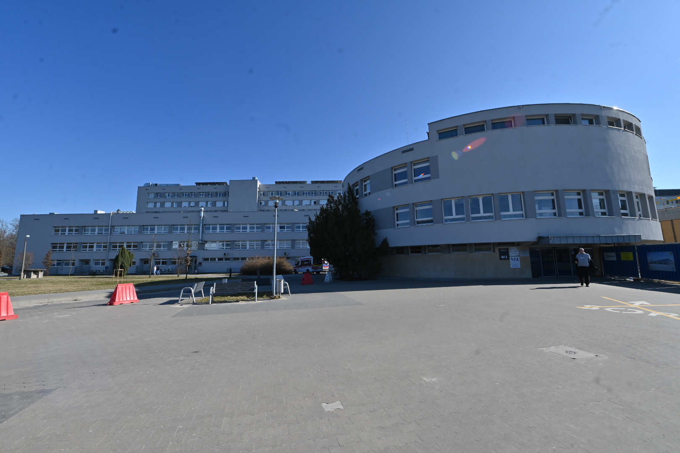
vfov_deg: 81.2
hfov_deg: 104.3
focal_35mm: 14
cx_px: 340
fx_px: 264
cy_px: 226
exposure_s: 1/400
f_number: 9
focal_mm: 14
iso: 100
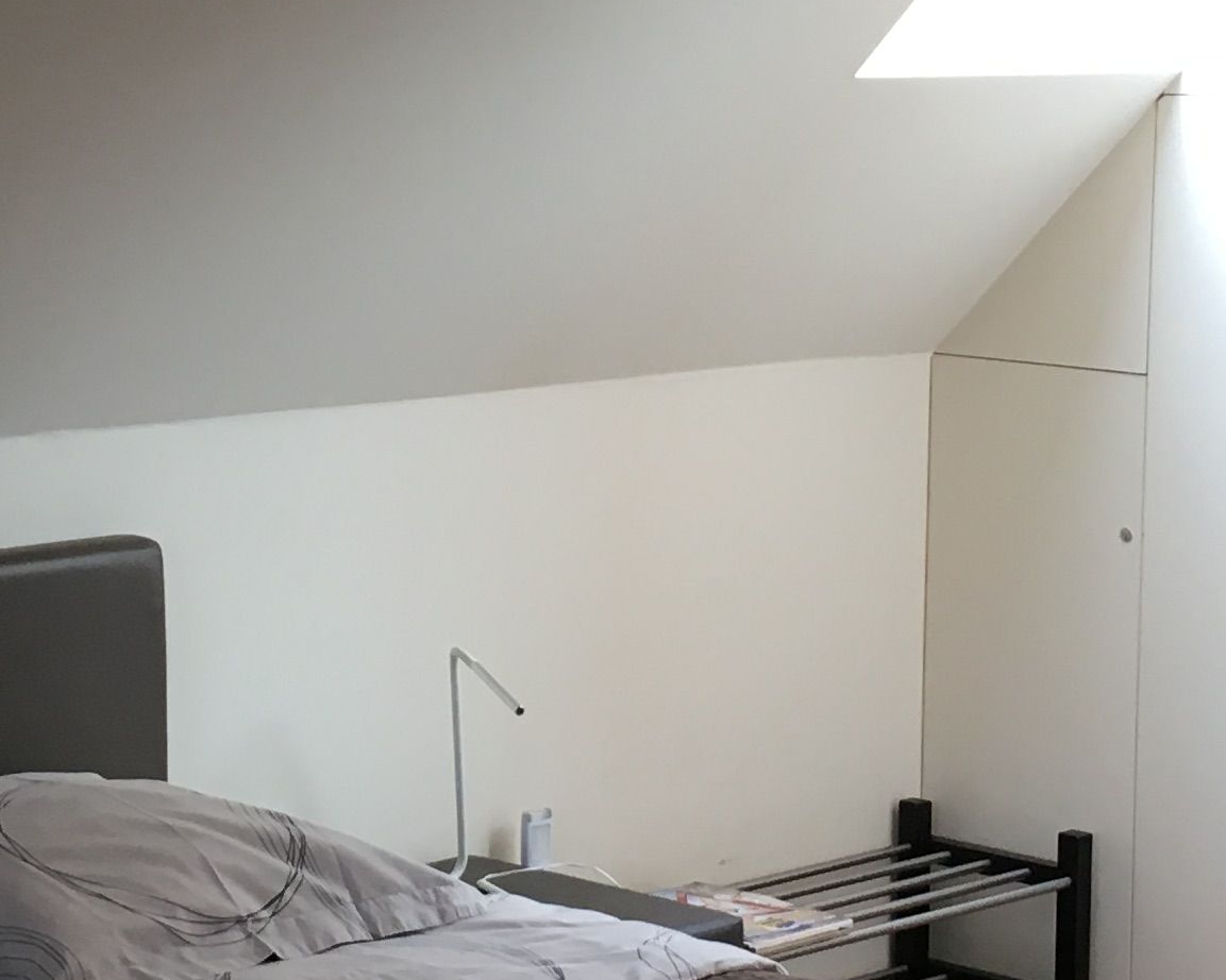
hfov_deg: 19.2
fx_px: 3592
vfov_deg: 15.5
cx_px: 255
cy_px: 391
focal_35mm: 99
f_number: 2.2
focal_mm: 4.15
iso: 64
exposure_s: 1/33
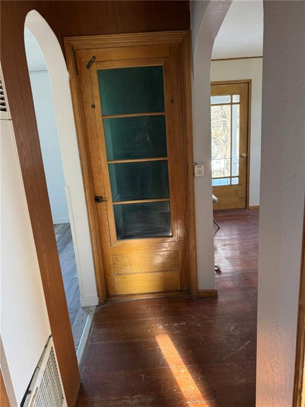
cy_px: 204
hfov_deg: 56.8
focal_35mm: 24
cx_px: 152
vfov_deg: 71.6
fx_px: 282
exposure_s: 1/132
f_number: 1.78
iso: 200
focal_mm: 6.76
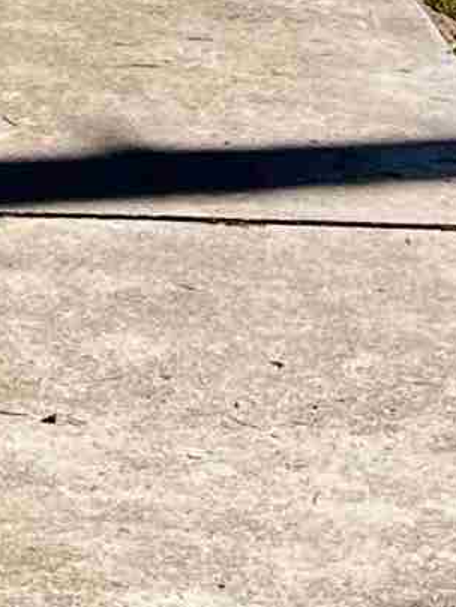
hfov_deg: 7.3
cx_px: -375
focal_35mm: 197
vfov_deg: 9.3
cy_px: -701
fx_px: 3458
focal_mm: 5.7
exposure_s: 1/2841
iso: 50
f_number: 1.5
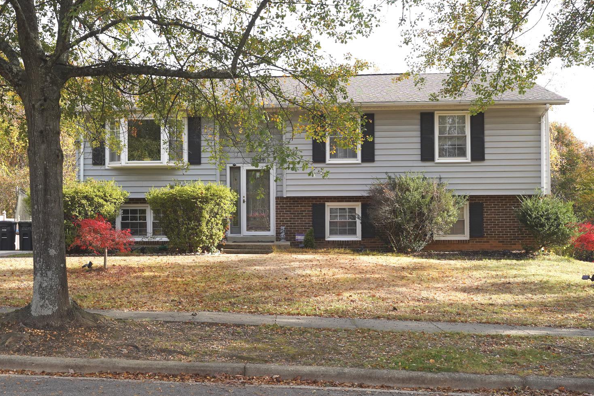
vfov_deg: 31.9
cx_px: 240
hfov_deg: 46.2
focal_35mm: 42
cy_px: 213
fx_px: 693
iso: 500
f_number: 6.3
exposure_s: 1/250
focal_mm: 30
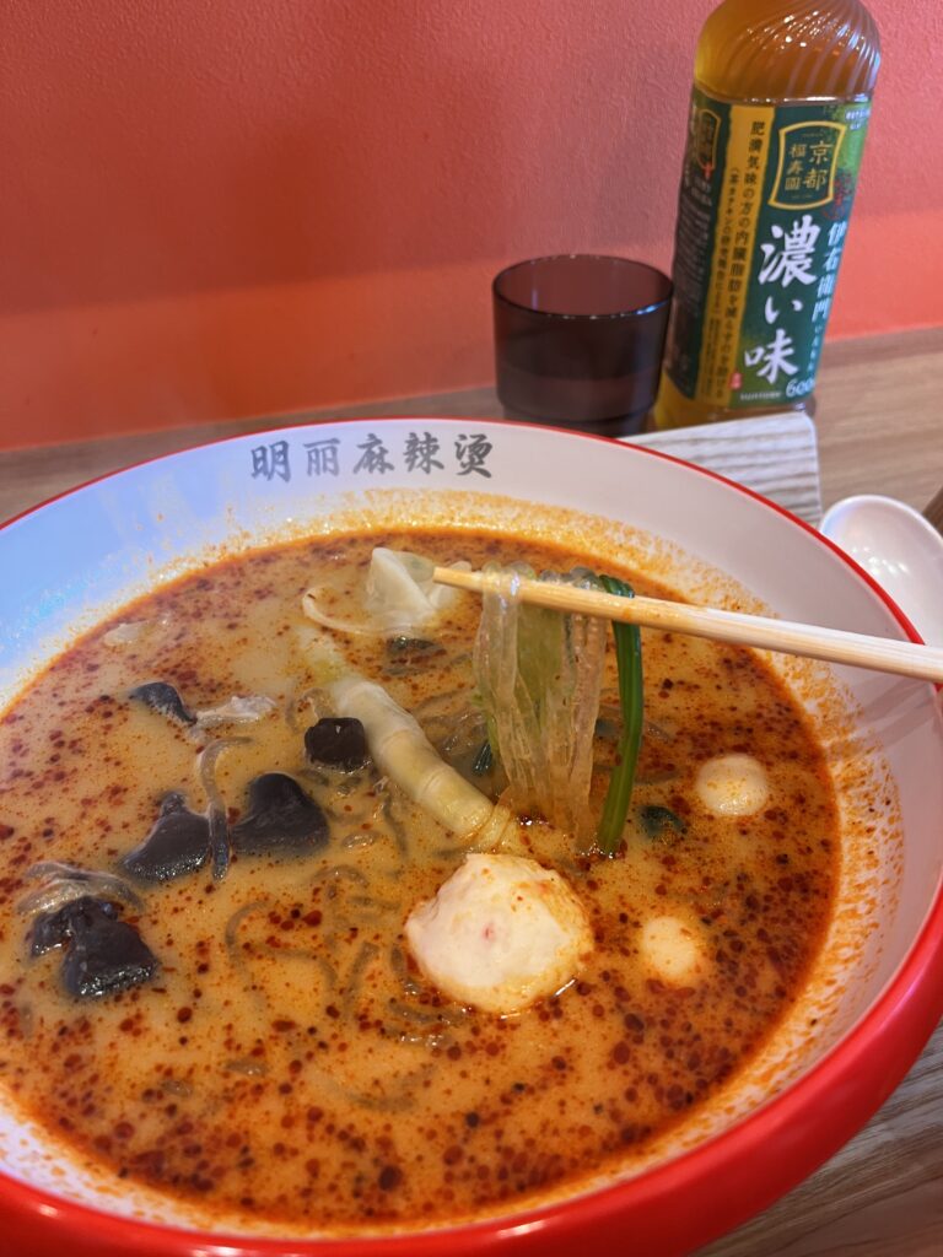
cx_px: 472
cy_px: 628
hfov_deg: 53.1
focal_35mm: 26
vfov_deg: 67.3
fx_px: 944
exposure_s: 1/50
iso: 64
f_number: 1.6
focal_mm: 5.1
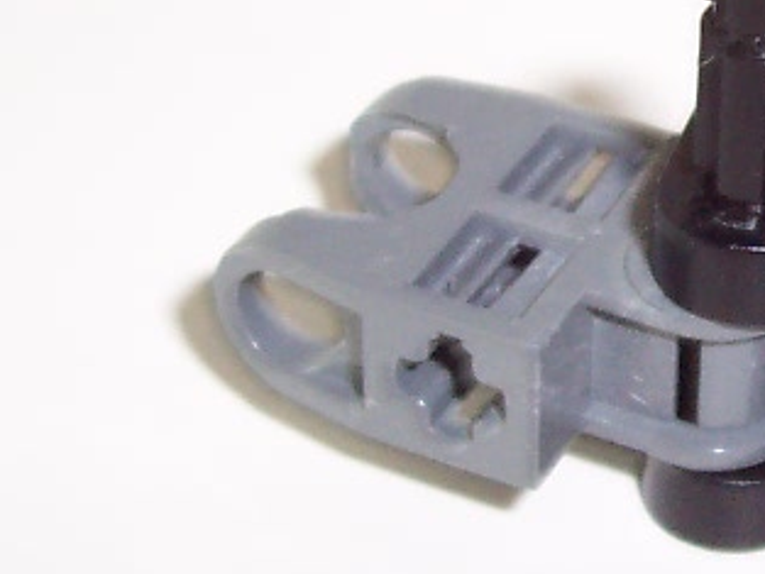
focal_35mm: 142
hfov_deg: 13.5
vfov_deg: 10.4
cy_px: 176
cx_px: 956
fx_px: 3139
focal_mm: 5.6
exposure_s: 1/60
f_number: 2.8
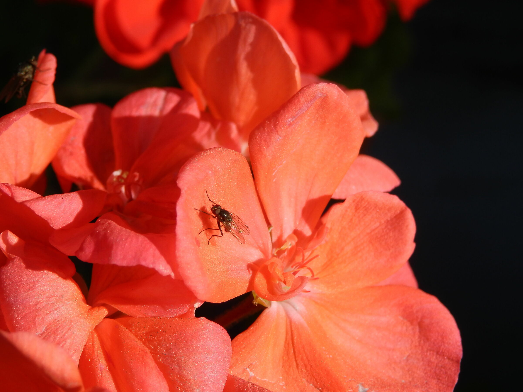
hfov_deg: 29.4
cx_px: 262
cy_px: 196
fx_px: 997
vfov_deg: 22.3
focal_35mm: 66
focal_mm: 11.9
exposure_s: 1/1000
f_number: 4.4
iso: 100
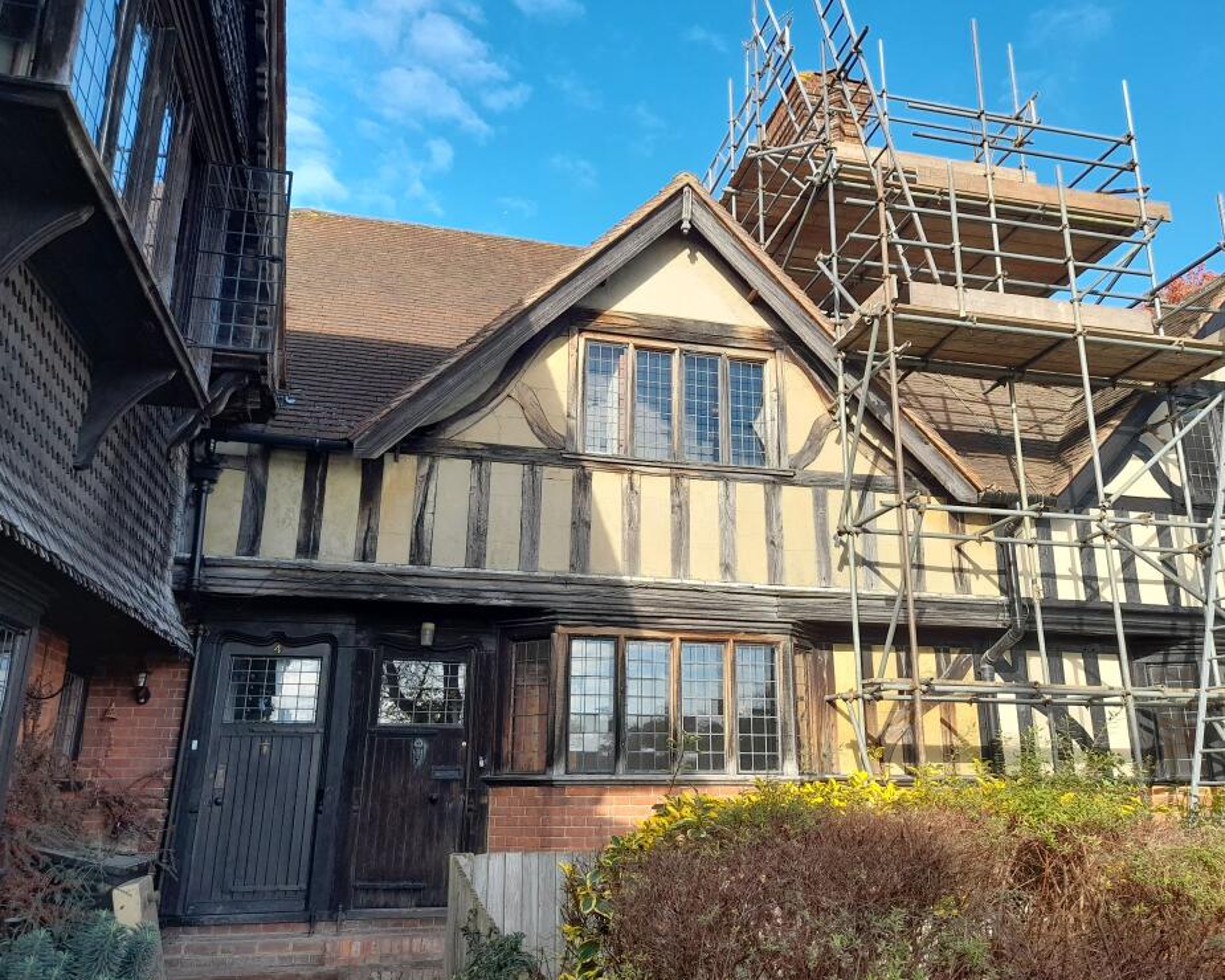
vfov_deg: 53.2
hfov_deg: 64.0
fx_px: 979
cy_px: 486
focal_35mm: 27
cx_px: 656
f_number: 2
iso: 20
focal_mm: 4.6
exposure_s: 1/226
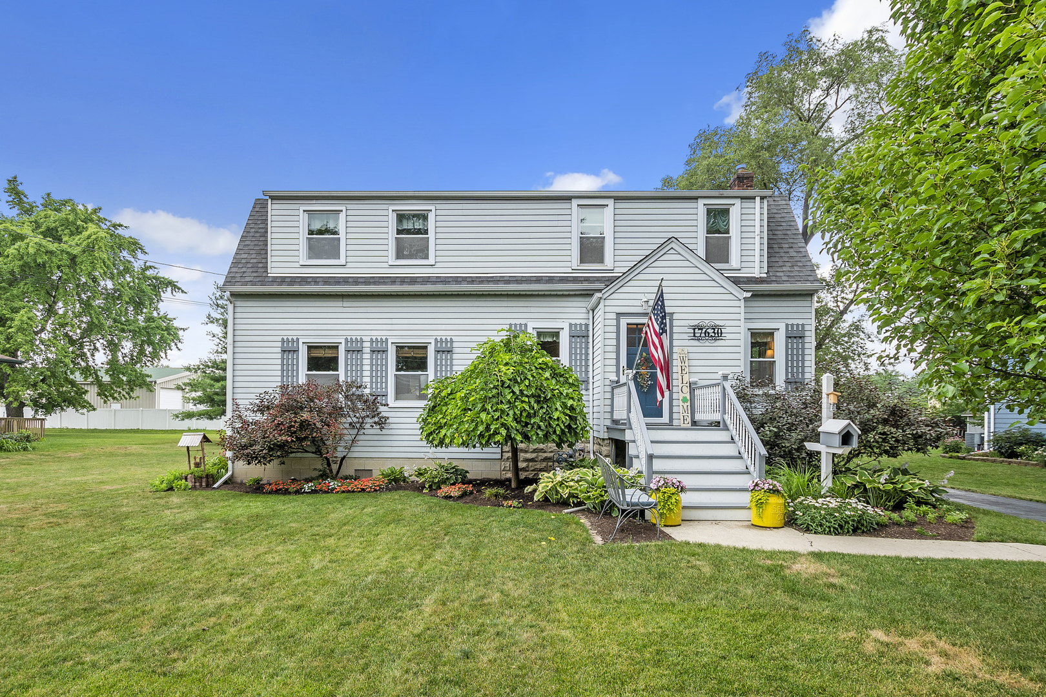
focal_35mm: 17
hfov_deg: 93.3
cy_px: 348
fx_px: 494
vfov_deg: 70.4
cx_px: 523
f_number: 7.1
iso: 250
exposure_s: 1/100
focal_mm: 11.5
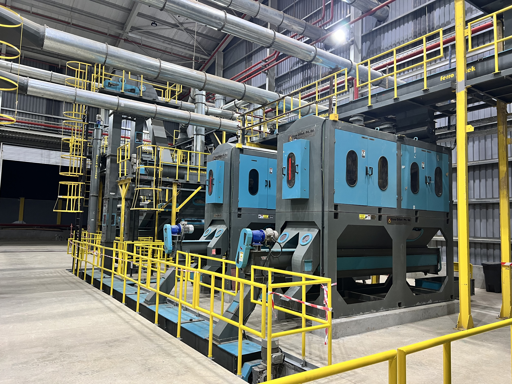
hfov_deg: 67.3
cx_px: 256
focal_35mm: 26
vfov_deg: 53.1
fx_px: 385
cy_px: 192
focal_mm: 5.7
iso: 125
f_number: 1.5
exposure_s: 1/50
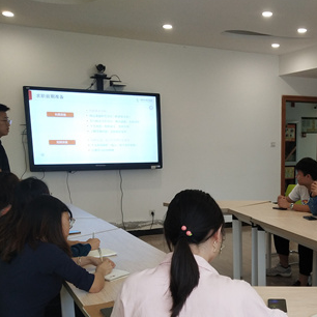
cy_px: 227
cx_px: 259
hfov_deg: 31.8
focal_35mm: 52
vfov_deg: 32.3
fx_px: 539
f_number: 1.8
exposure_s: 1/100
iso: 166
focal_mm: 3.95
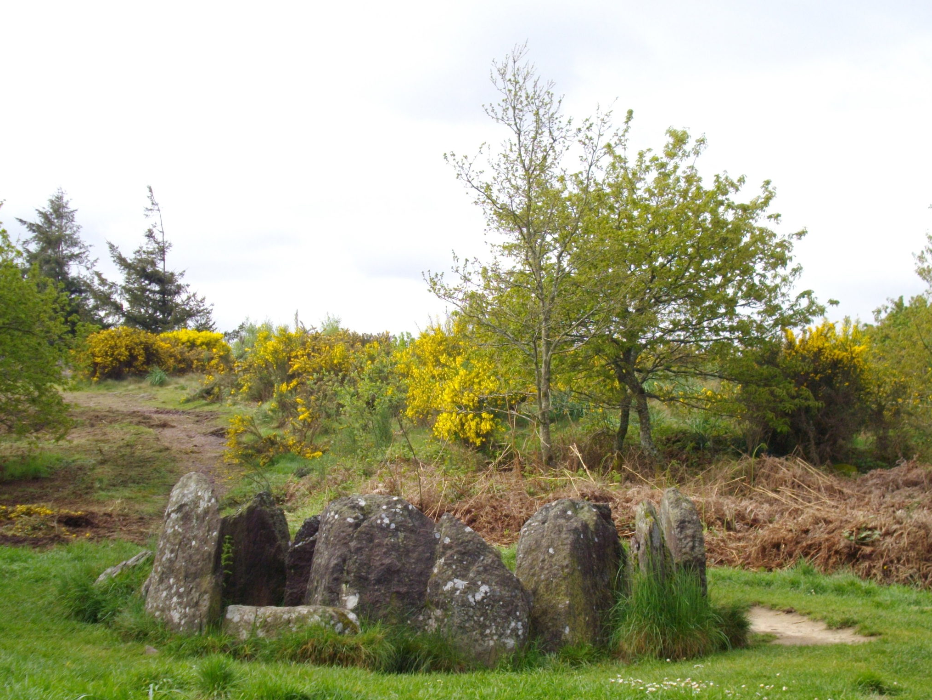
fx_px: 1562
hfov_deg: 33.2
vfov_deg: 25.2
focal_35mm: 58
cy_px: 427
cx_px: 445
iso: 100
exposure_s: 1/125
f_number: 6.3
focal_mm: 7.6
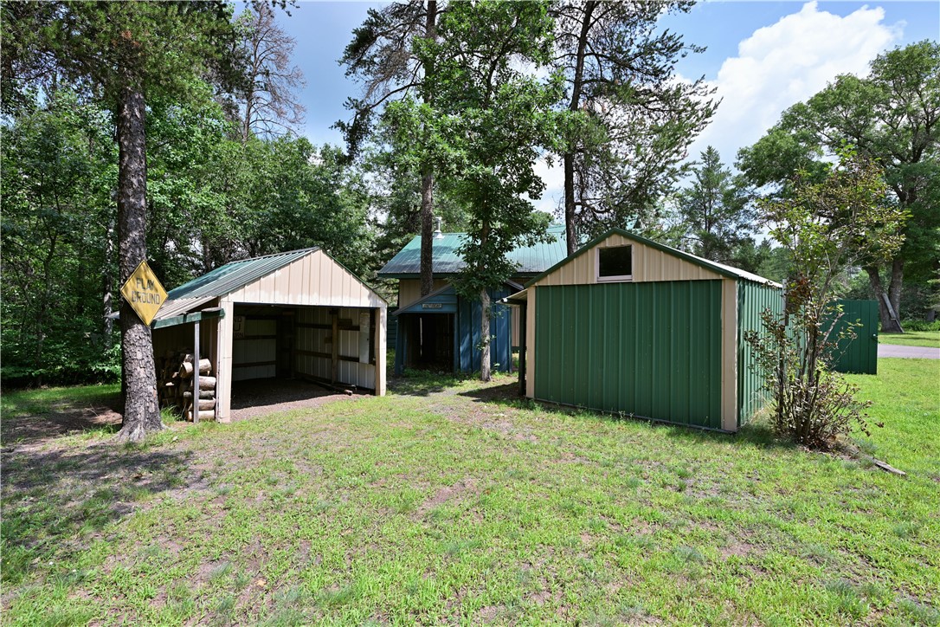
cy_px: 314
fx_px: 431
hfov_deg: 95.0
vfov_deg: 72.1
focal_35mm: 16
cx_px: 470
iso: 250
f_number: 5.6
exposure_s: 1/800
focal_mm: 16.5
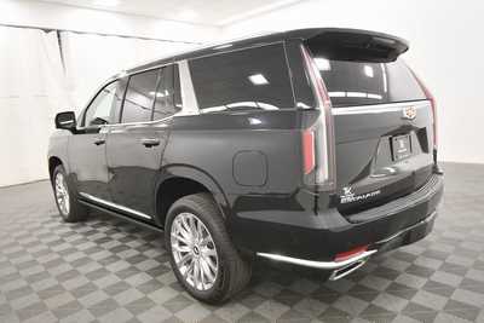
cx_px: 242
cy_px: 162
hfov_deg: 71.5
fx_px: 336
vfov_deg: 51.3
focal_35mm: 25
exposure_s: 1/125
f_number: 5.3
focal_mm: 17
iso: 1600
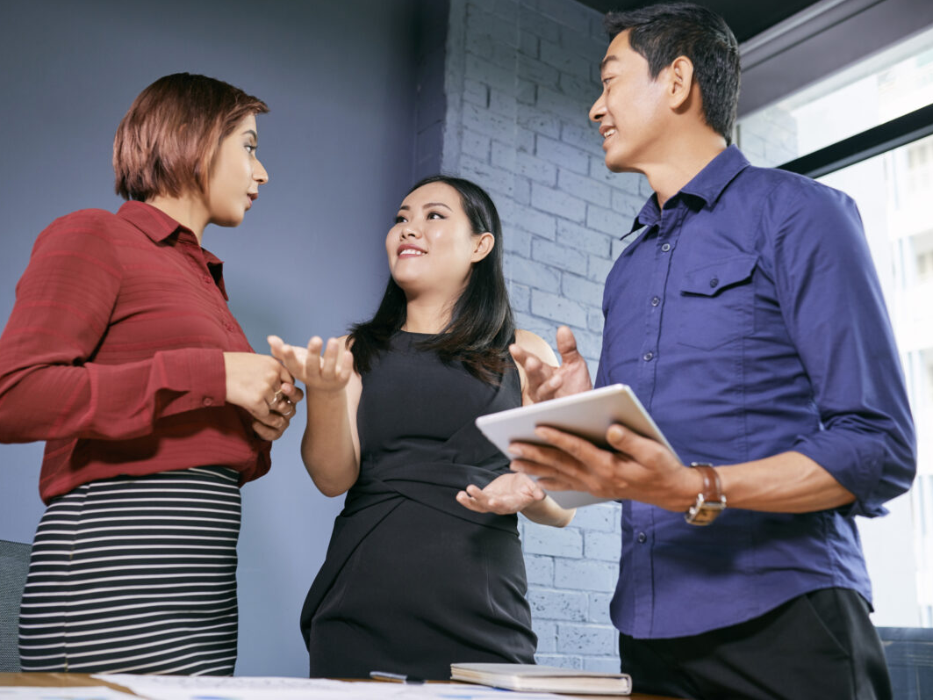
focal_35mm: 38
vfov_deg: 37.7
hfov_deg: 49.0
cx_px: 450
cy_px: 349
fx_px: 1024
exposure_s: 1/125
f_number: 3.2
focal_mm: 35
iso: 250
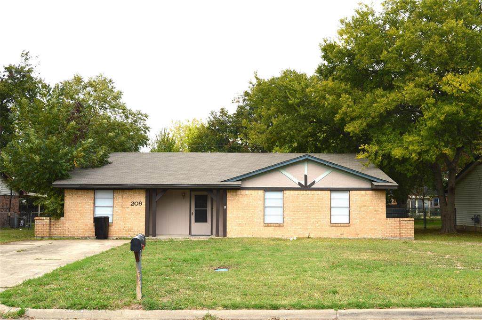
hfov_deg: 53.2
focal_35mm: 36
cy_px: 160
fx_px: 481
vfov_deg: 36.8
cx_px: 241
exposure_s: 1/200
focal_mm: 24
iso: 100
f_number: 8
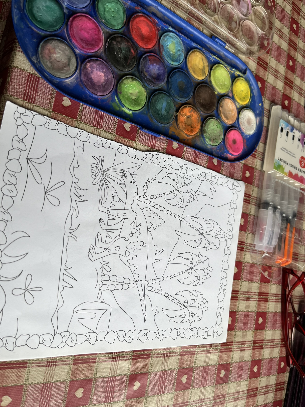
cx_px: 152
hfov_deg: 53.1
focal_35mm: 26
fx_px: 305
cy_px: 204
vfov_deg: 67.3
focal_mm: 5.1
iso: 40
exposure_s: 1/202
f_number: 1.6
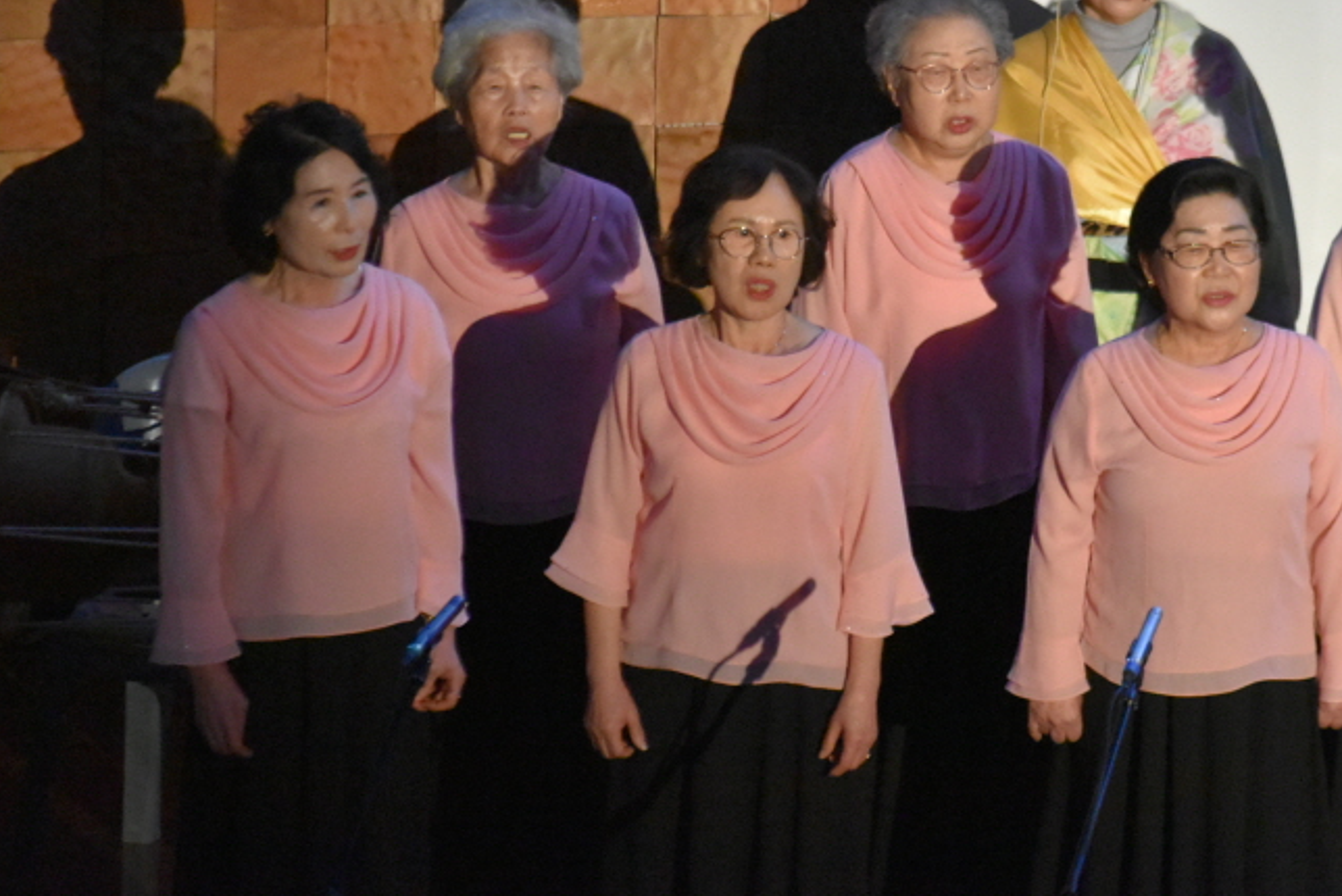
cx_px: 969
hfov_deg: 6.3
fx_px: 12157
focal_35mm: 326
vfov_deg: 4.2
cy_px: 290
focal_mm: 140
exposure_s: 1/125
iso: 6400
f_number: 4.8
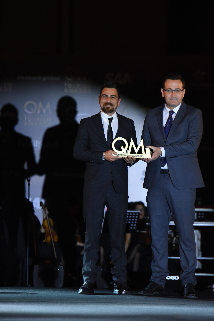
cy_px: 160
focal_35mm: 200
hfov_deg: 6.9
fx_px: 1782
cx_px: 107
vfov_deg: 10.3
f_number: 5
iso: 3200
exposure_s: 1/500
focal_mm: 200
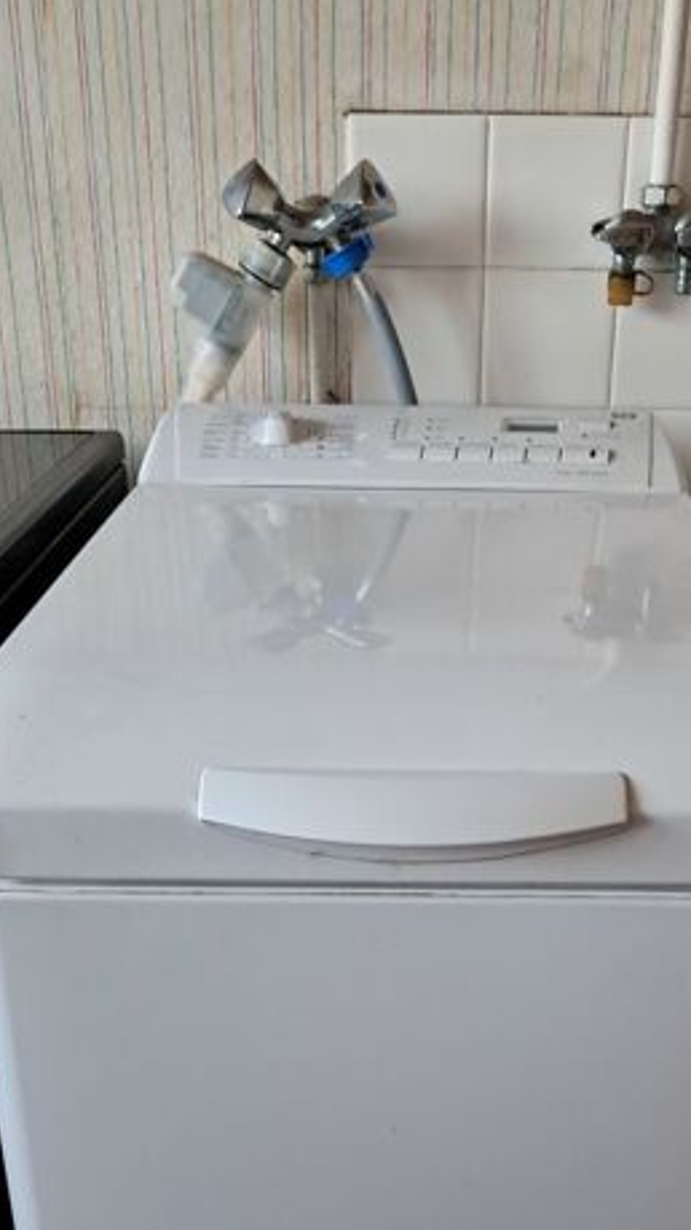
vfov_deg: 48.4
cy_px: 844
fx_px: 1336
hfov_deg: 29.0
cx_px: 396
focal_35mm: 41
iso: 250
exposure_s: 1/50
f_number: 1.8
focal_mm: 4
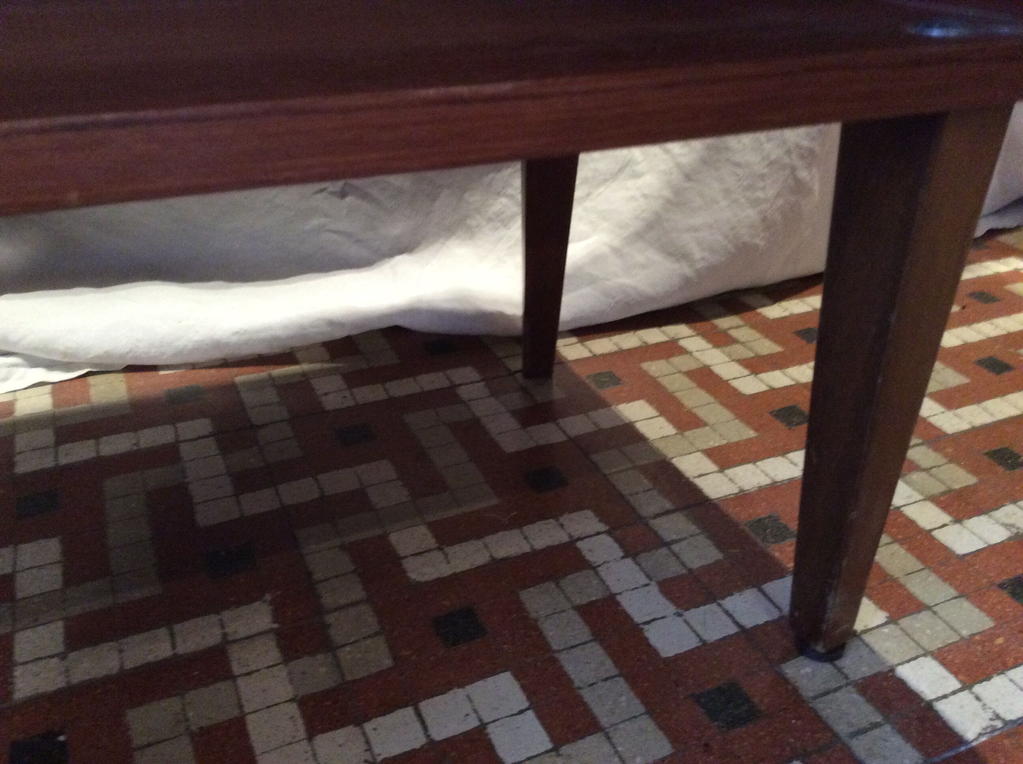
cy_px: 382
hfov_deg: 56.9
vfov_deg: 44.1
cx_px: 512
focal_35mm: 32
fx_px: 944
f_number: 2.4
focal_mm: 3.3
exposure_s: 1/20
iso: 320
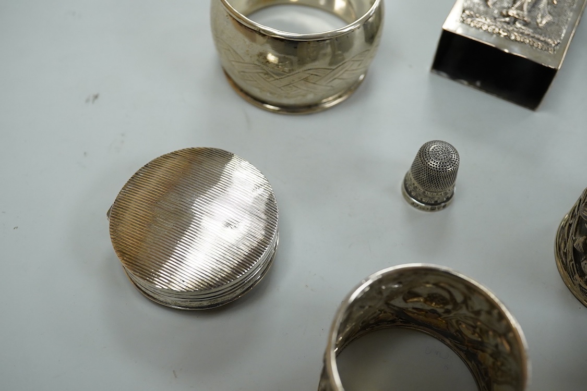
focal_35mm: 45
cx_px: 294
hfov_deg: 43.6
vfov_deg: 29.9
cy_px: 196
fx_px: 734
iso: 2500
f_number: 8
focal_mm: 30
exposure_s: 1/400
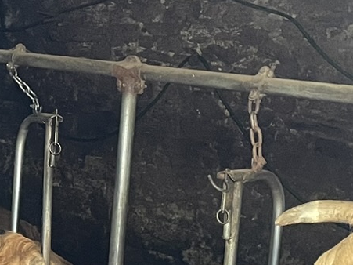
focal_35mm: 118
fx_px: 1203
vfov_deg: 12.5
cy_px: 124
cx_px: -135
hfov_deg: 15.7
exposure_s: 1/30
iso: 640
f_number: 1.6
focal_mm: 4.2
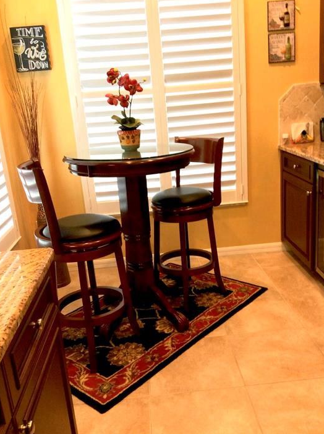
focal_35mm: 35
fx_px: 438
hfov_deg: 40.6
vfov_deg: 52.7
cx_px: 168
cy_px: 221
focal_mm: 3.3
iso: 32
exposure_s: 1/24
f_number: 2.4
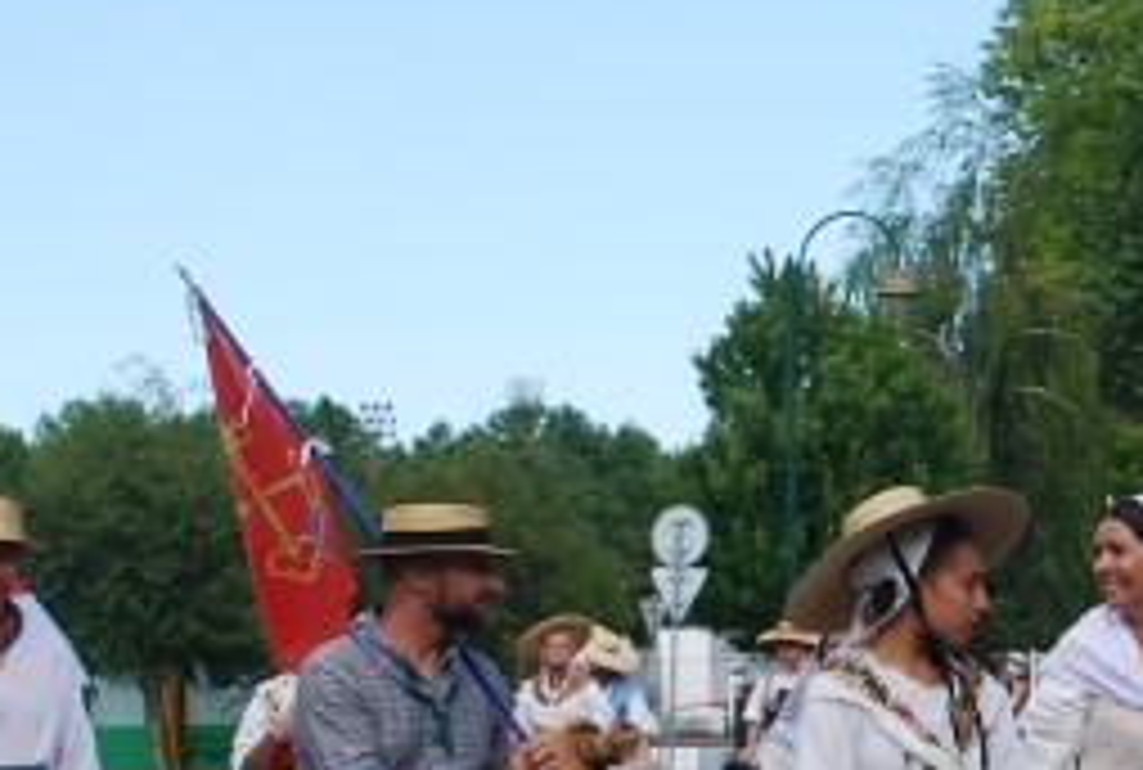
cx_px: 1404
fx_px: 4808
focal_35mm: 151
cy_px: 804
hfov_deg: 13.2
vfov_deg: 9.1
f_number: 6.3
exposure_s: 1/160
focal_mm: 32
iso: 100
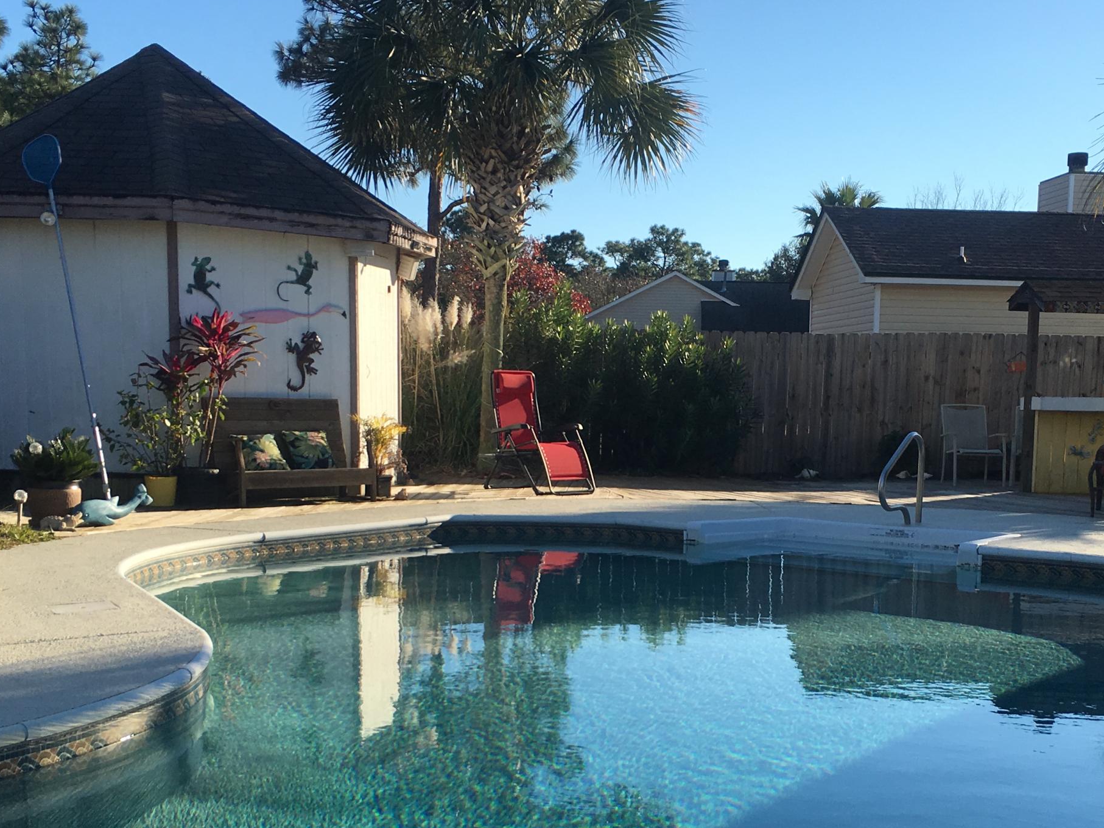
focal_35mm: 48
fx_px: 1531
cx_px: 645
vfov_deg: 29.9
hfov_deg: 39.5
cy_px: 598
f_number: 2.2
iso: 25
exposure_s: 1/1282
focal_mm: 4.15
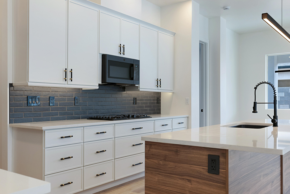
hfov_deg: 54.4
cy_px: 97
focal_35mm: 35
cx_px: 145
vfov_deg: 37.9
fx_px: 282
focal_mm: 35
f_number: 8
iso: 640
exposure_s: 1/13
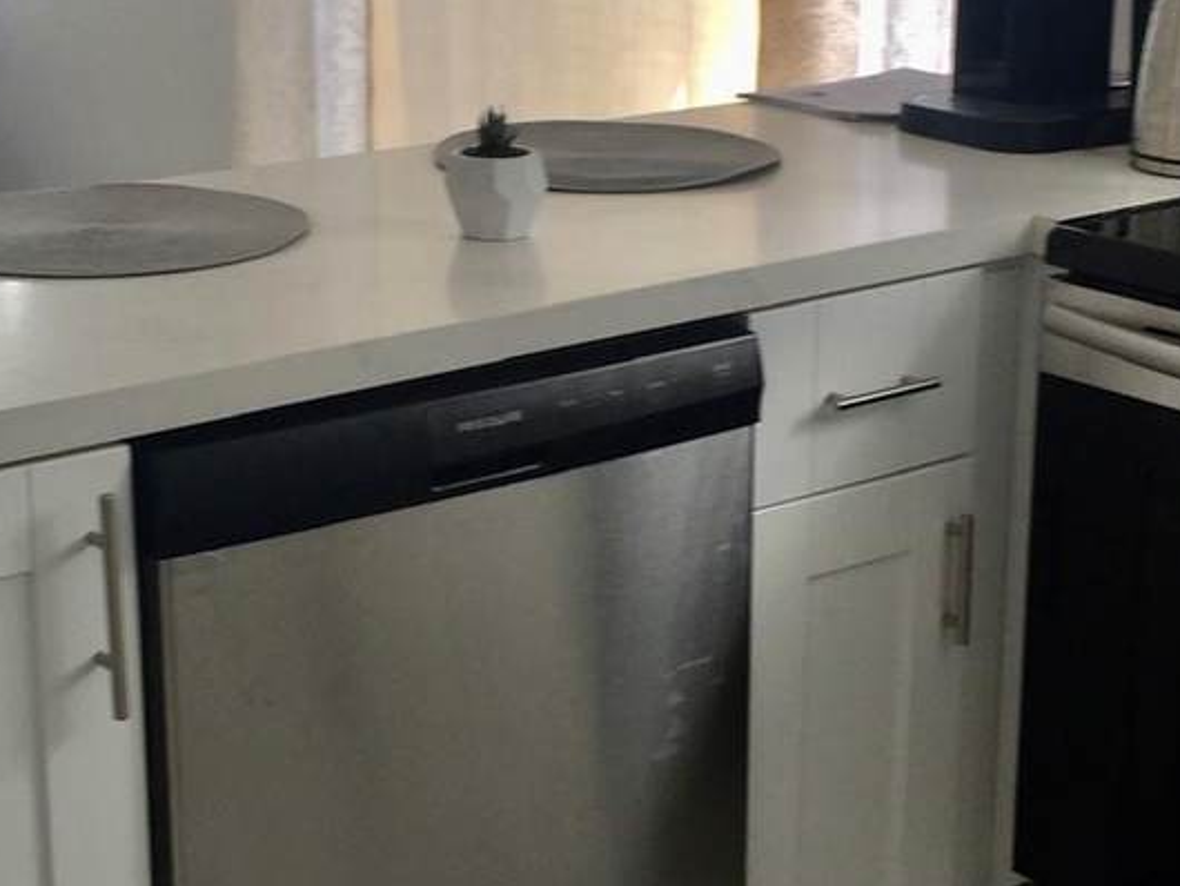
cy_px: 372
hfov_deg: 27.8
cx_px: 641
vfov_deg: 21.0
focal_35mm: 70
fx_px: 2387
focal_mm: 4.15
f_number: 2.2
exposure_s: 1/40
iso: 32
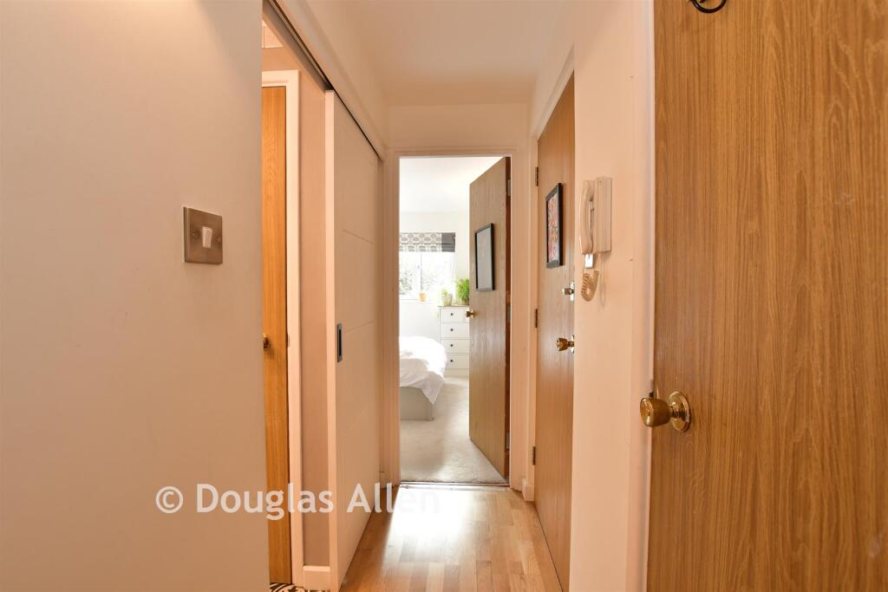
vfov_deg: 77.3
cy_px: 296
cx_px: 444
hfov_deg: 100.4
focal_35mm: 15
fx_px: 370
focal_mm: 10
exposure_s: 1/8
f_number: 8
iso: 250
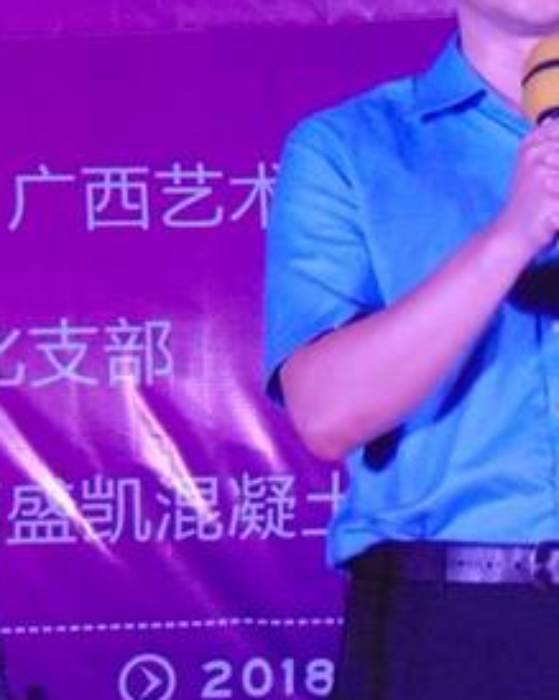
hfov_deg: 3.7
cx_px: 558
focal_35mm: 420
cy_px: 146
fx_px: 8691
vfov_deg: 4.6
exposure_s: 1/100
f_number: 4
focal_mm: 29.5
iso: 400
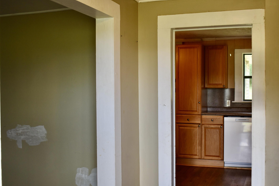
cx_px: 153
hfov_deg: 44.0
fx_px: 345
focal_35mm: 45
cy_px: 101
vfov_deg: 30.1
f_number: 4
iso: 400
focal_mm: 27
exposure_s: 1/60
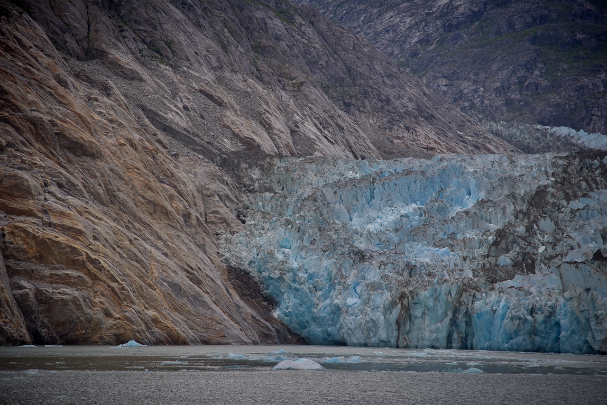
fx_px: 2024
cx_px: 304
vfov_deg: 11.4
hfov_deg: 17.1
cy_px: 202
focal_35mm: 120
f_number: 4
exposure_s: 1/250
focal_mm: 120
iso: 110
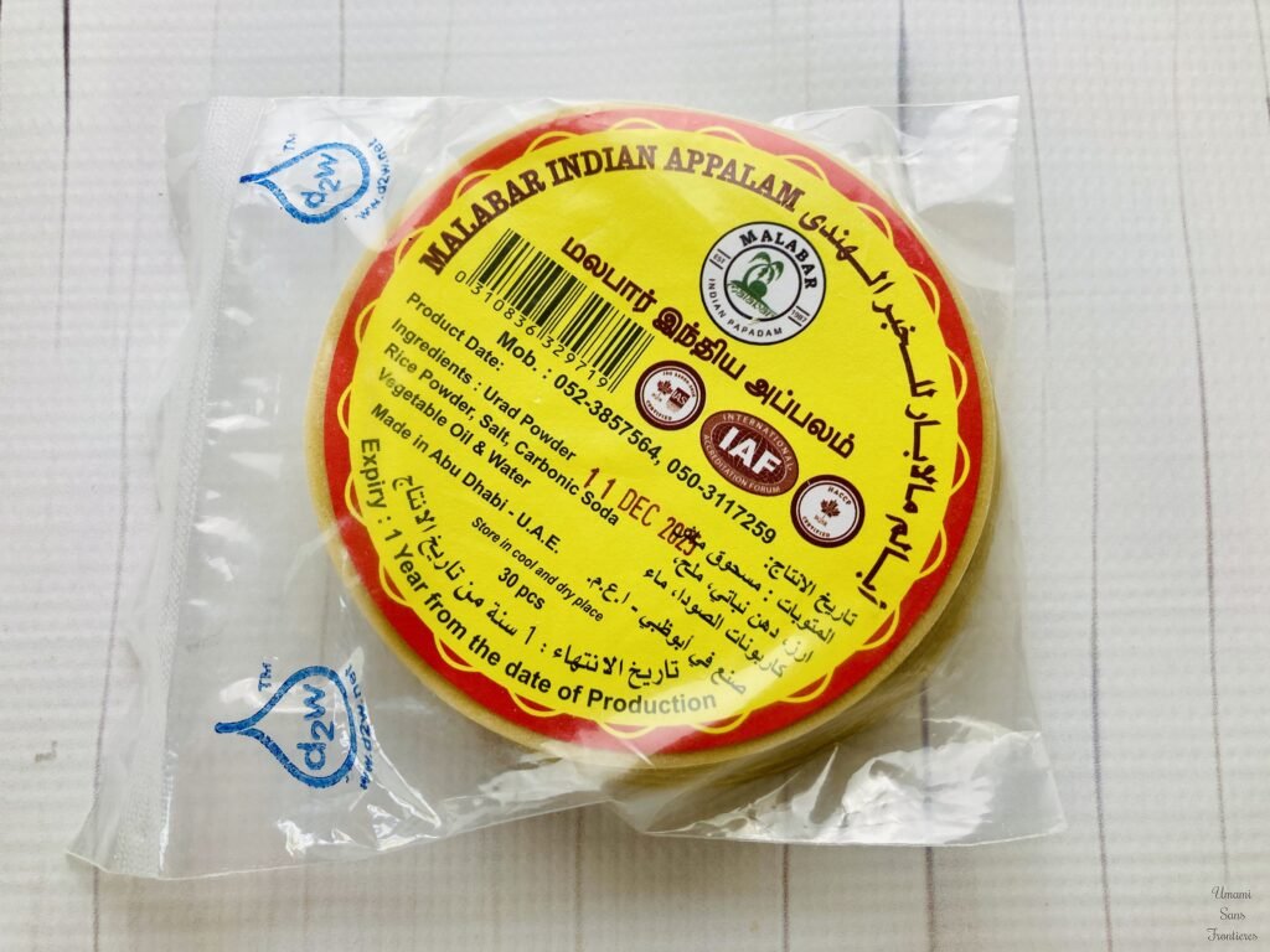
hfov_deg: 63.4
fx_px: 1027
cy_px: 476
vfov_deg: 49.7
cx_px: 635
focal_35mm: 28
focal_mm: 3.99
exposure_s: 1/100
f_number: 1.8
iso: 40
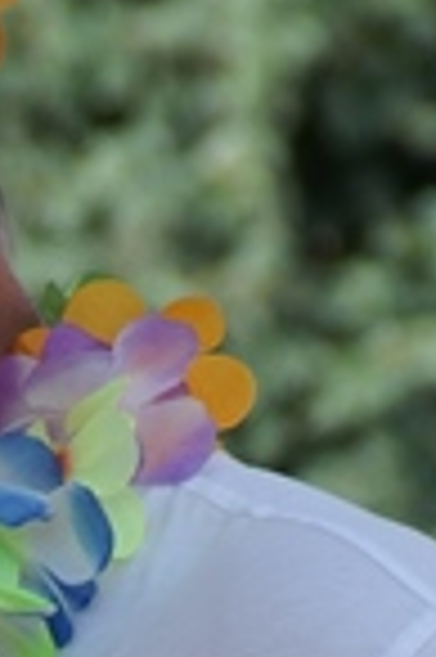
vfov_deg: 1.3
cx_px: 117
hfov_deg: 0.8
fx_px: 29862
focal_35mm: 1640
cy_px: 1120
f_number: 8
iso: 100
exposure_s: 1/200
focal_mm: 200
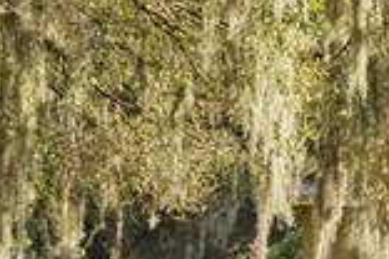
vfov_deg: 5.0
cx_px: 1189
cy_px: 311
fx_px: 2971
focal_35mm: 275
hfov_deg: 6.7
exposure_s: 1/15
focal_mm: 28
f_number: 8
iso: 100
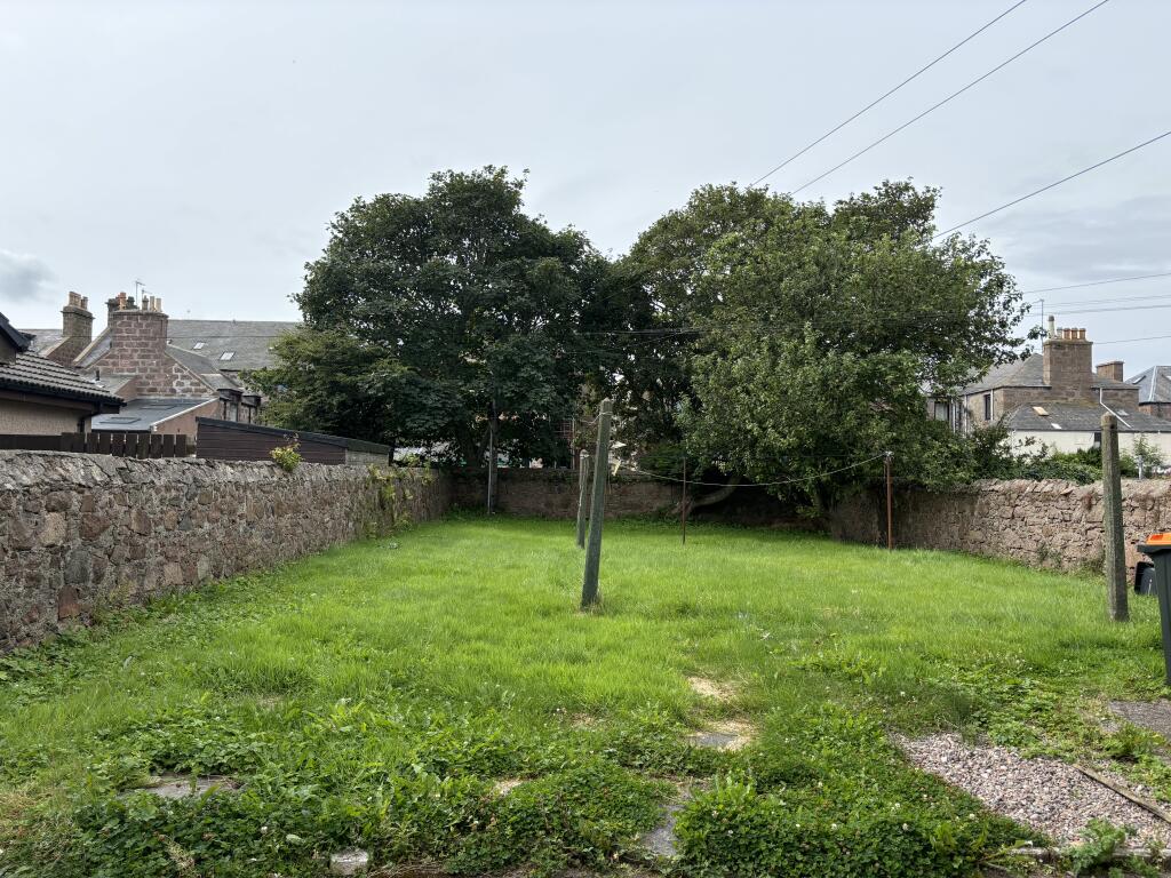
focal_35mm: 26
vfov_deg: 53.1
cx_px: 586
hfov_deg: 67.3
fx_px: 880
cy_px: 439
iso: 50
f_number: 1.6
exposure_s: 1/1984
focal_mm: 5.96
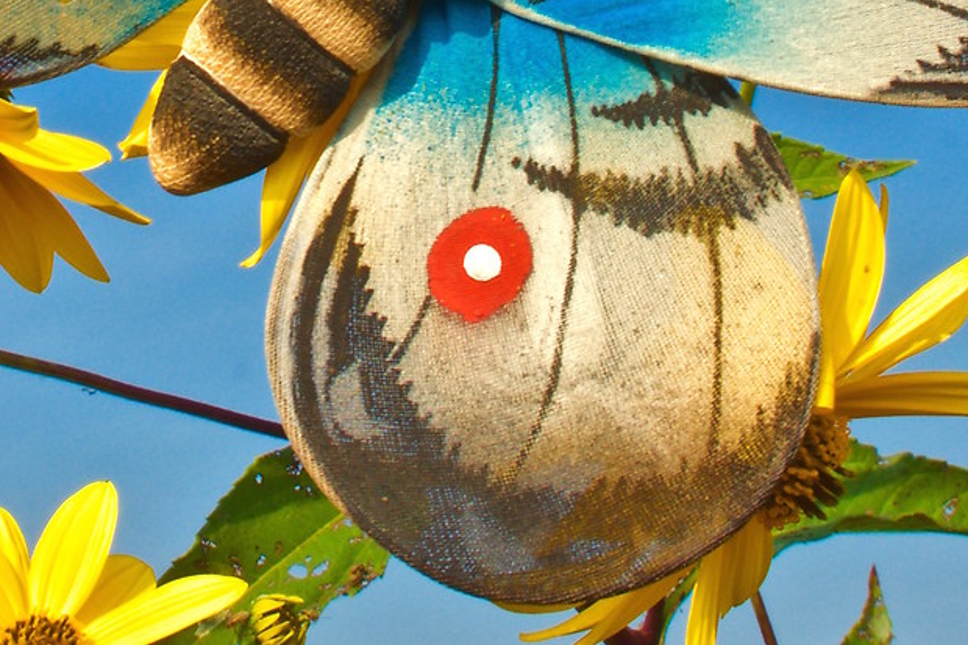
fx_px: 4059
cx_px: 226
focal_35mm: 151
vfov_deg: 8.9
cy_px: -301
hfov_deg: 13.5
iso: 100
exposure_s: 1/40
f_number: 22
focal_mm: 26
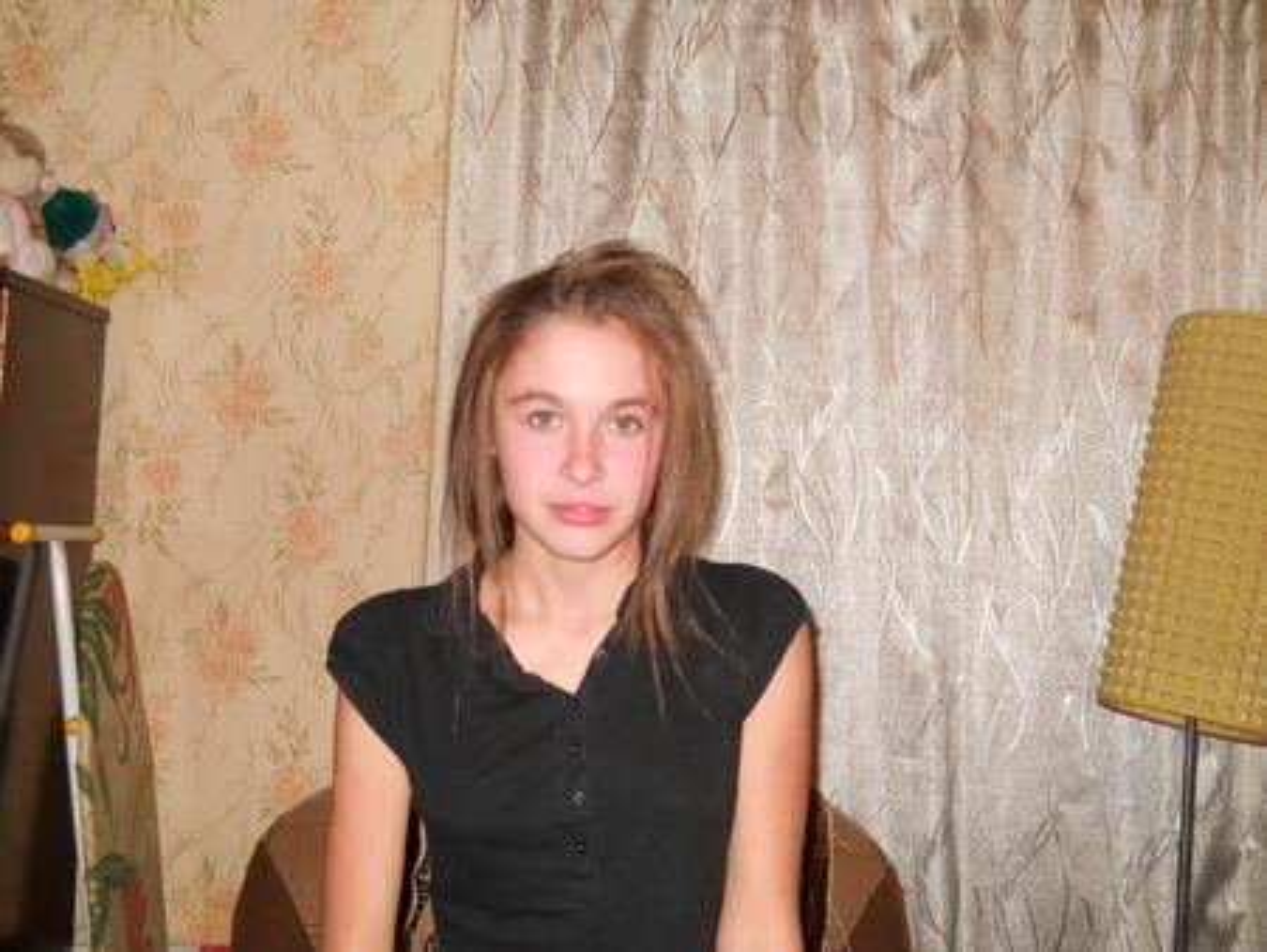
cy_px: 476
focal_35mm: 41
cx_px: 634
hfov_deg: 45.8
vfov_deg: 35.2
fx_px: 1501
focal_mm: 6.72
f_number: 3.1
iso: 200
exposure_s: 1/30
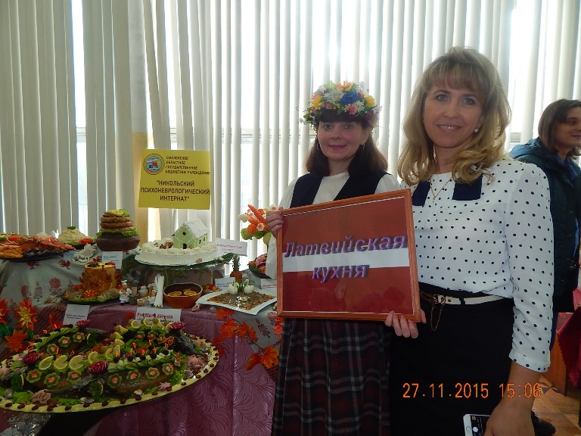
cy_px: 218
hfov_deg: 76.4
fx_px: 369
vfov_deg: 61.1
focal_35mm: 22
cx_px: 290
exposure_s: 1/60
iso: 125
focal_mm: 4
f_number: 3
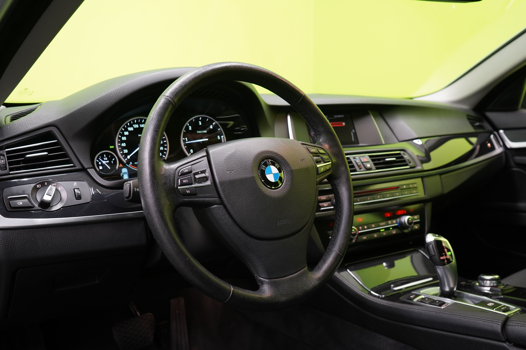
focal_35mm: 32
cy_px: 175
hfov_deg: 58.7
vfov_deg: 41.1
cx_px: 263
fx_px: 468
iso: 1250
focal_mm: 32
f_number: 5.6
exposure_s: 1/20
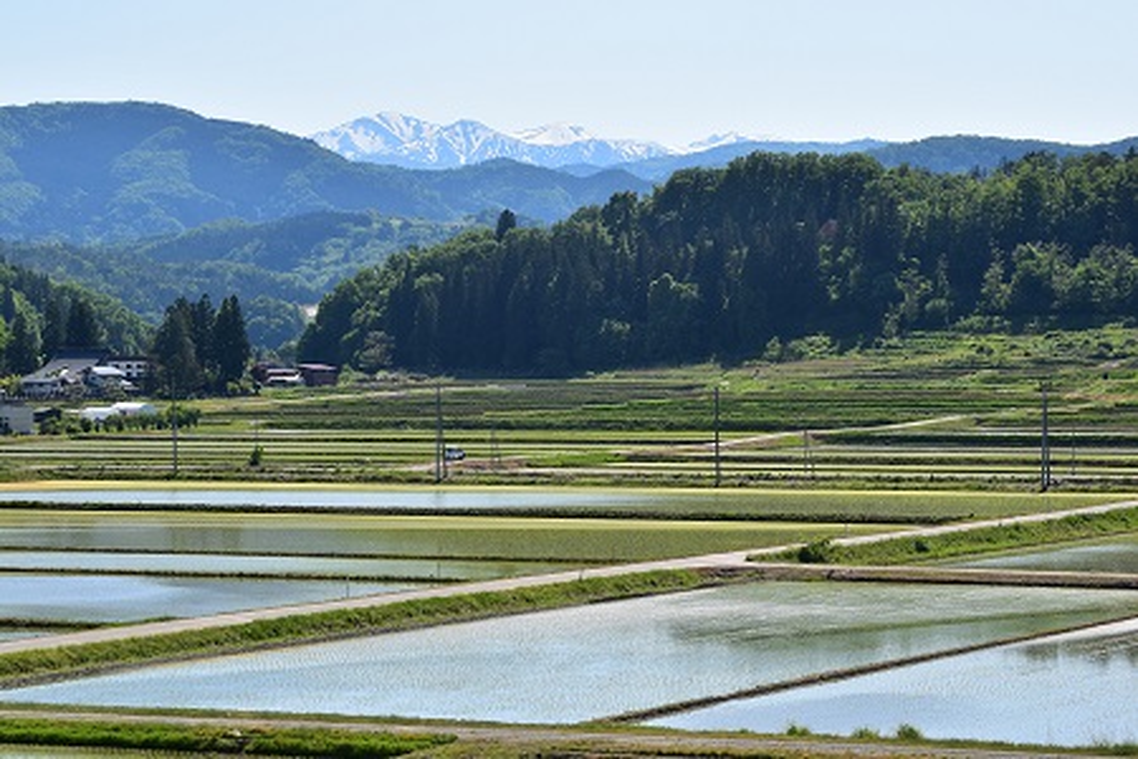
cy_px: 380
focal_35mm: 117
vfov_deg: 11.7
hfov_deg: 17.5
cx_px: 569
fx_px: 3698
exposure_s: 1/500
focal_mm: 78
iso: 320
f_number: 11
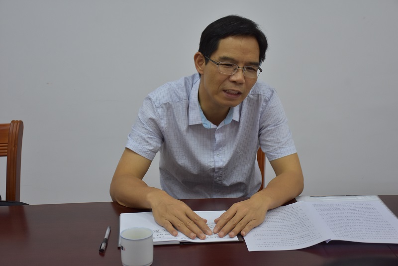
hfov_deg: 33.4
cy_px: 133
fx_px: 664
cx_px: 199
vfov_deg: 22.6
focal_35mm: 60
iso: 800
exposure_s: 1/100
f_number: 5
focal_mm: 40
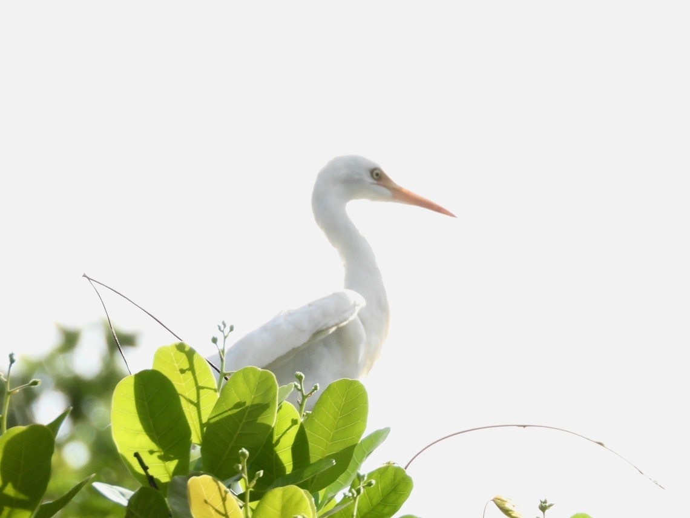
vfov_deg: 1.9
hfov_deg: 2.5
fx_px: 15946
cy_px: 259
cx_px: 345
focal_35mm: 800
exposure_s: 1/250
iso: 100
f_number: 5.6
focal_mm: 143
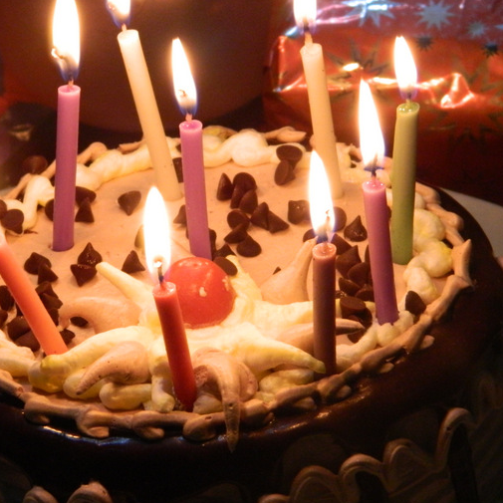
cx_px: 189
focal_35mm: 210
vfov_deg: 8.3
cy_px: 297
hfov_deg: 8.3
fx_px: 3452
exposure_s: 1/40
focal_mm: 27
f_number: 4.9
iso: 400
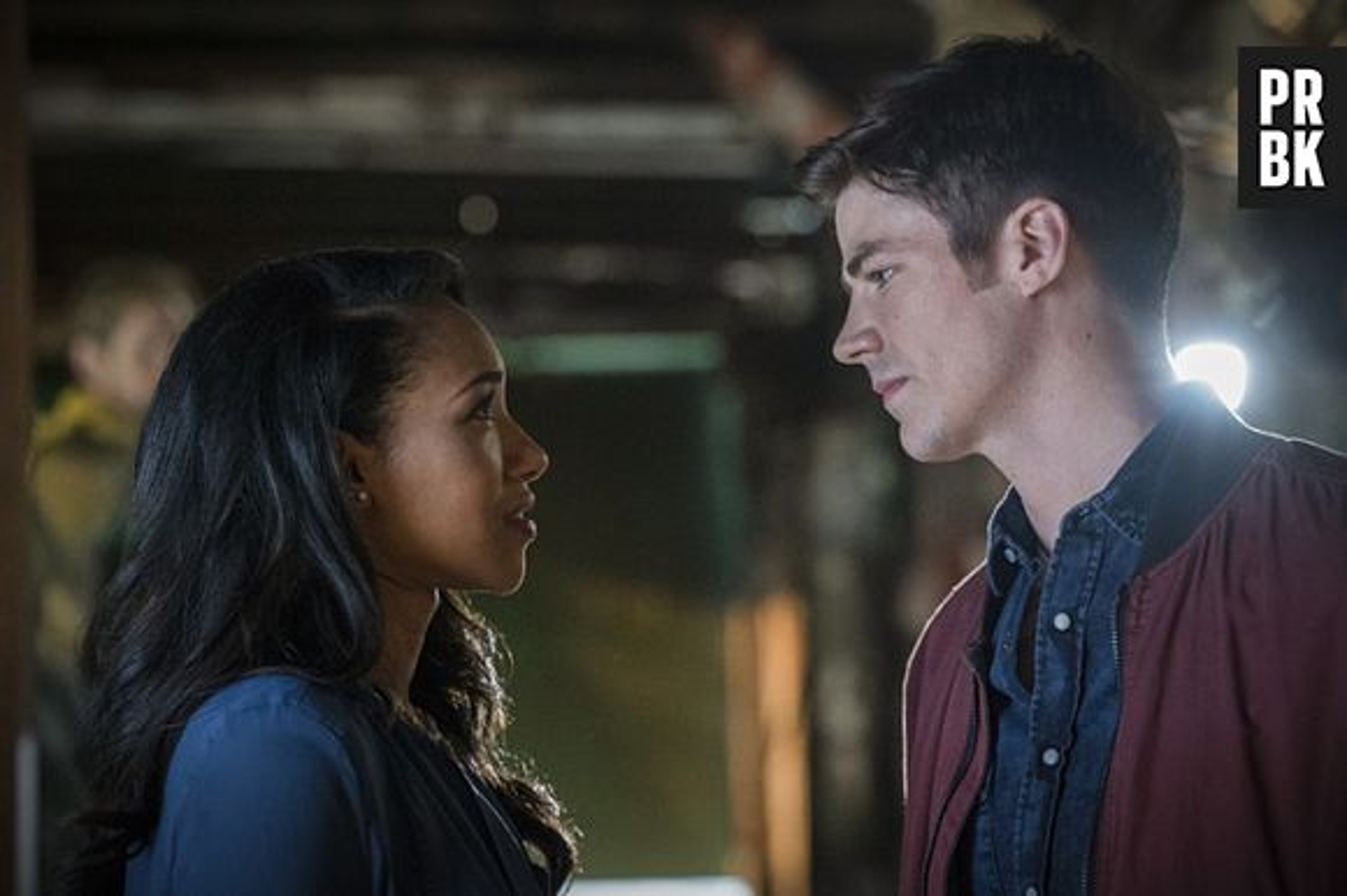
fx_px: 5497
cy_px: 448
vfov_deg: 9.3
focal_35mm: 147
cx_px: 674
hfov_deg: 14.0
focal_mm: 147
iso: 6400
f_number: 5
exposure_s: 1/160
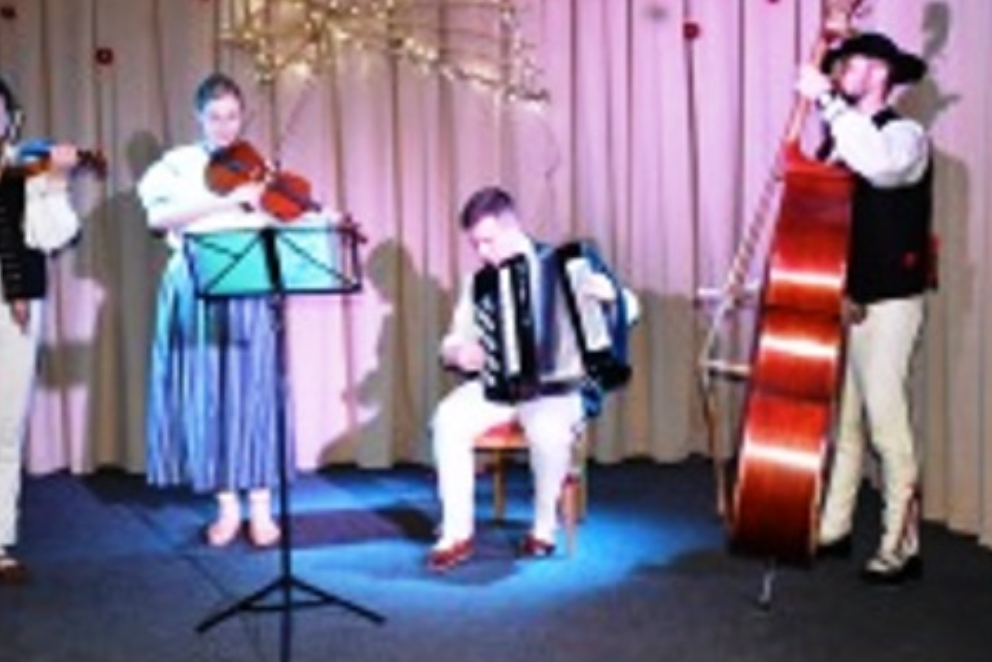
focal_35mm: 37
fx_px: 1019
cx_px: 435
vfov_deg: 35.9
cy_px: 296
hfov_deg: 51.8
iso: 1800
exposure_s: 1/60
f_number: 3.5
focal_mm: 20
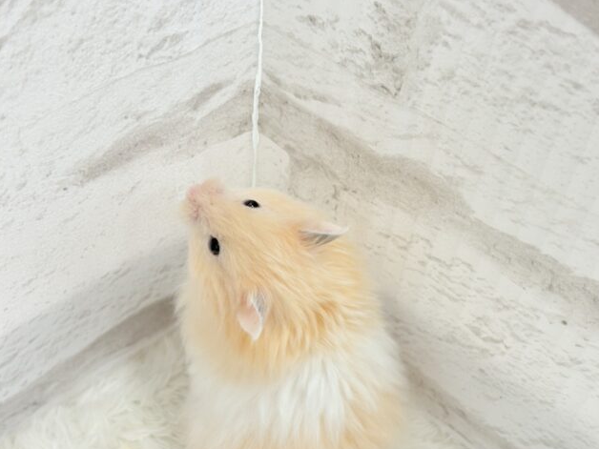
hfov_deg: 36.2
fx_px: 917
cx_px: 301
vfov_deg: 27.5
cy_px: 225
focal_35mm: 53
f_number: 1.6
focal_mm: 5.96
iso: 50
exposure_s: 1/50
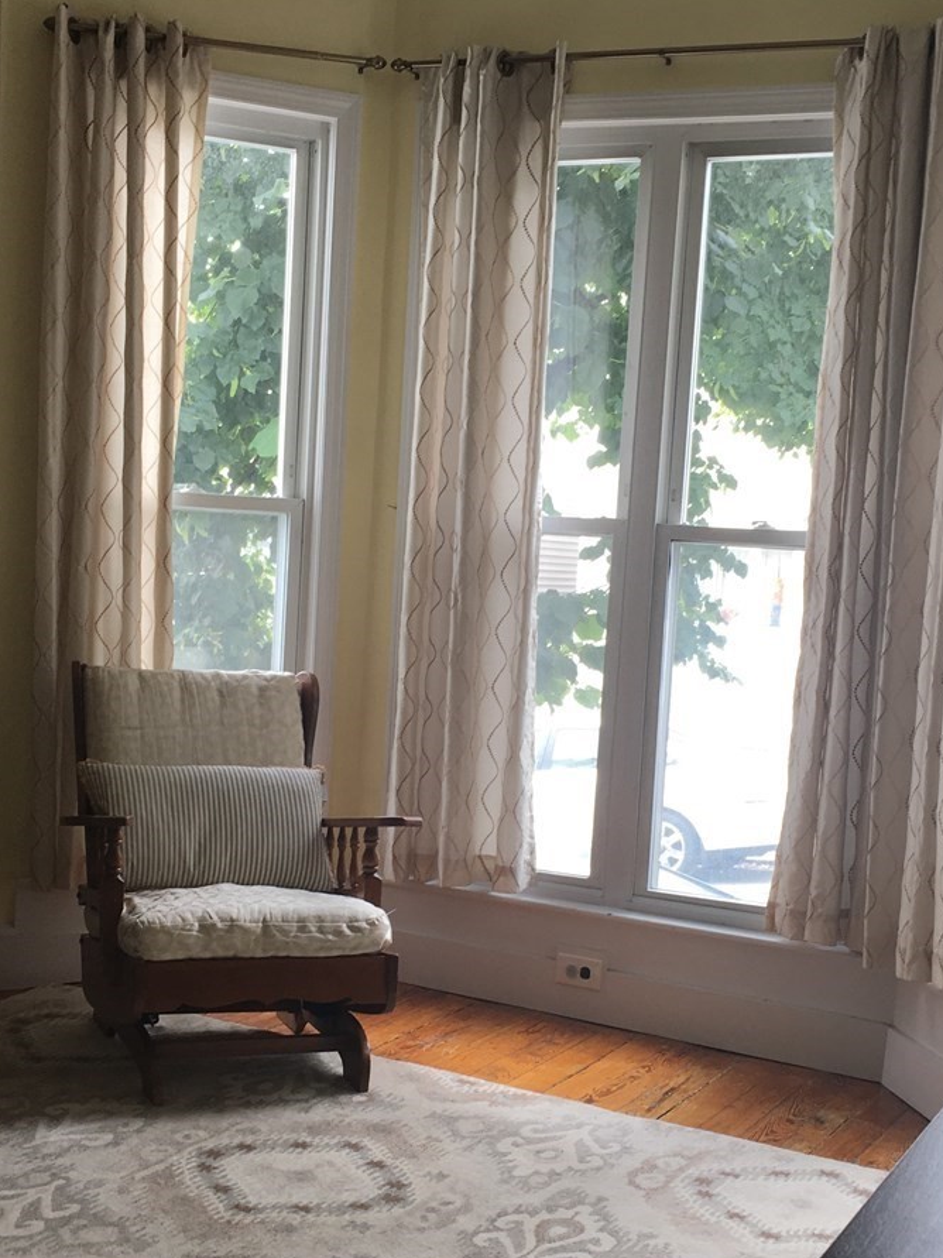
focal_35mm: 50
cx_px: 442
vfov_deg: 38.0
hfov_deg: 29.1
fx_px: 1817
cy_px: 758
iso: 32
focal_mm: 4.15
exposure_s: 1/40
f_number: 2.2
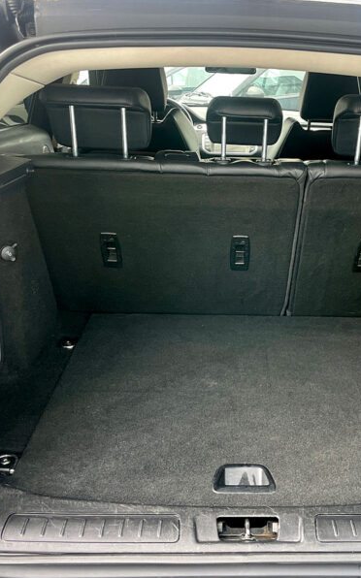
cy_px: 290
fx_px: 583
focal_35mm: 37
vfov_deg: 52.8
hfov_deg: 34.0
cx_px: 248
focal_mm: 4.2
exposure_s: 1/121
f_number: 1.6
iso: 80
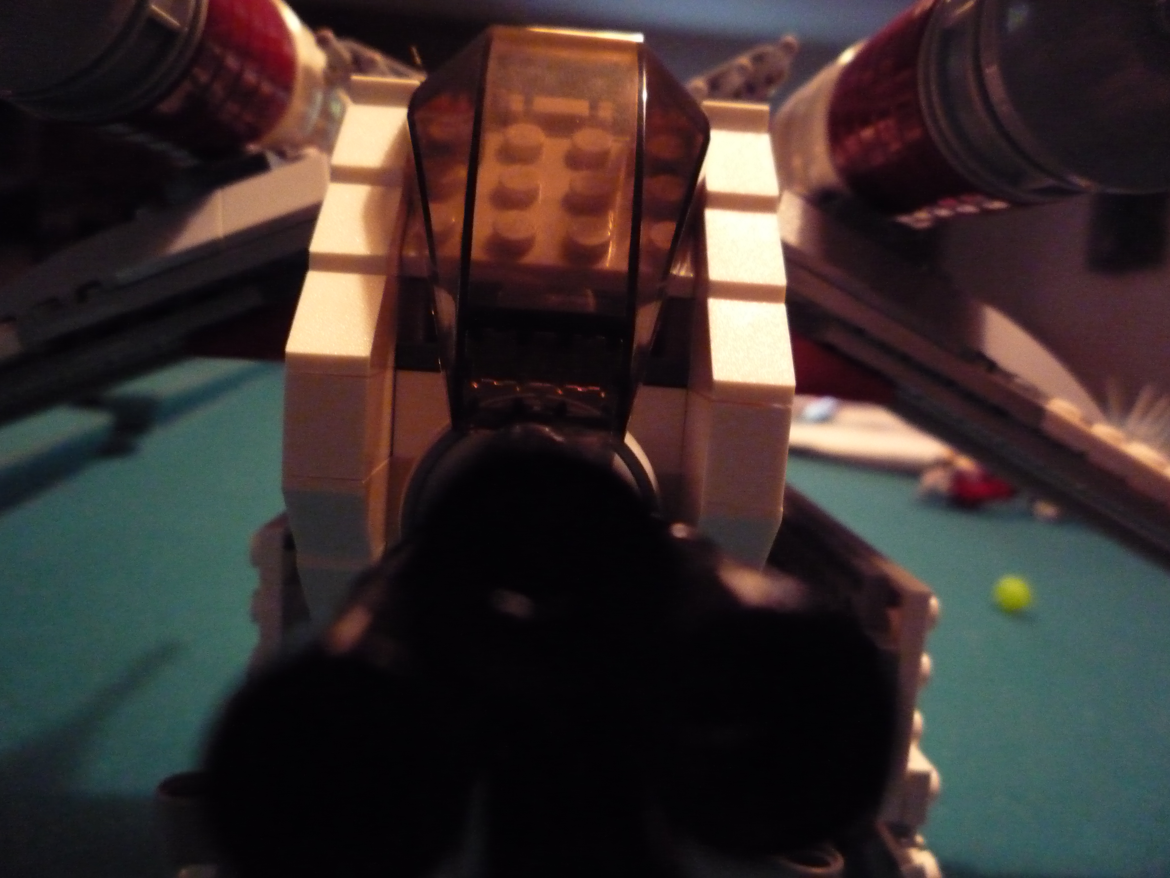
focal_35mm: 30
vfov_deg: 46.8
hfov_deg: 60.0
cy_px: 439
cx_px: 585
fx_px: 1014
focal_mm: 5.2
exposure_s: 1/15
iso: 800
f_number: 3.3
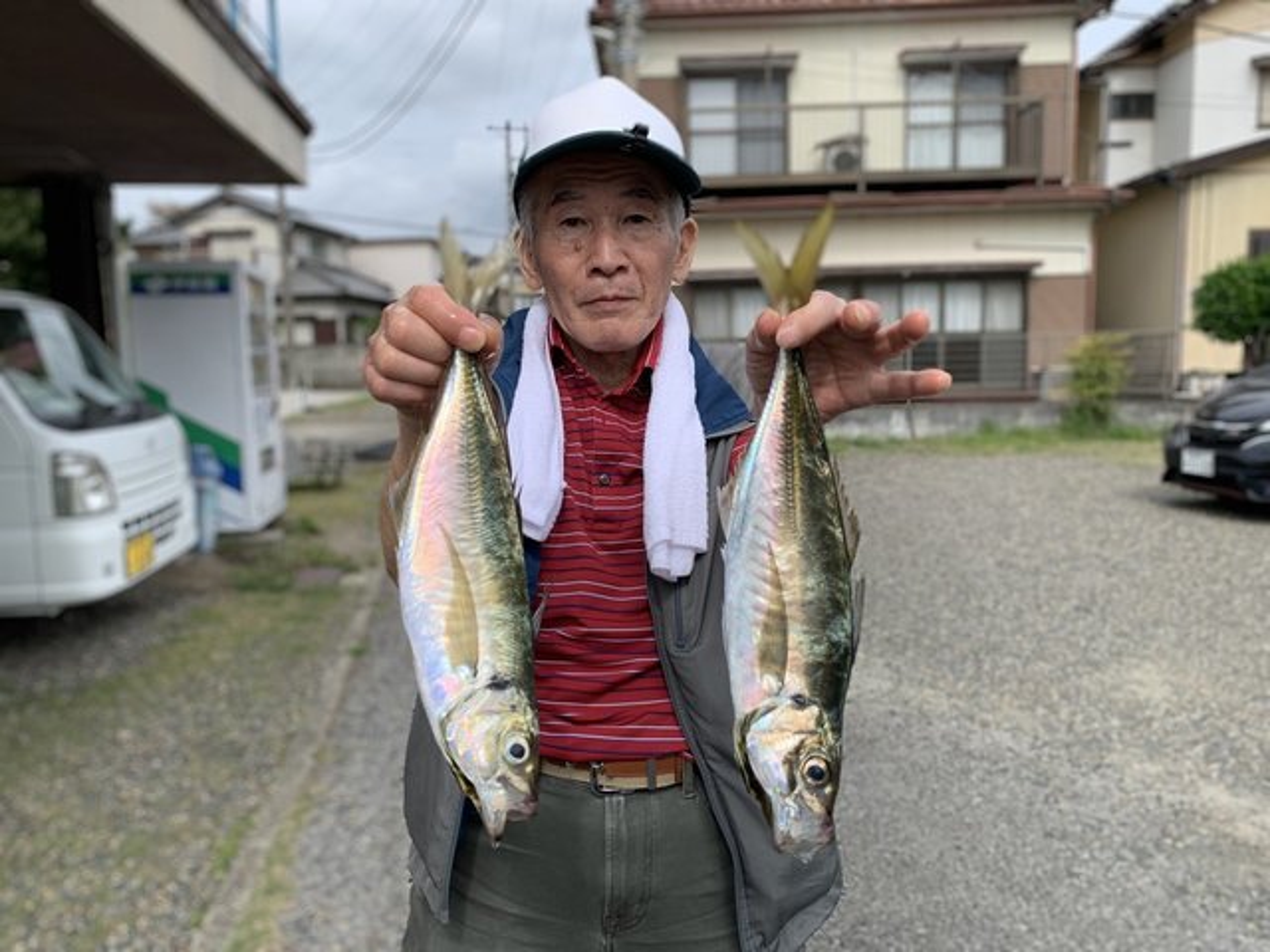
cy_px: 476
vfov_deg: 53.1
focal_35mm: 26
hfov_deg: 67.3
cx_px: 635
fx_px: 954
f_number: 1.8
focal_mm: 4.25
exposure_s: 1/1634
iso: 25
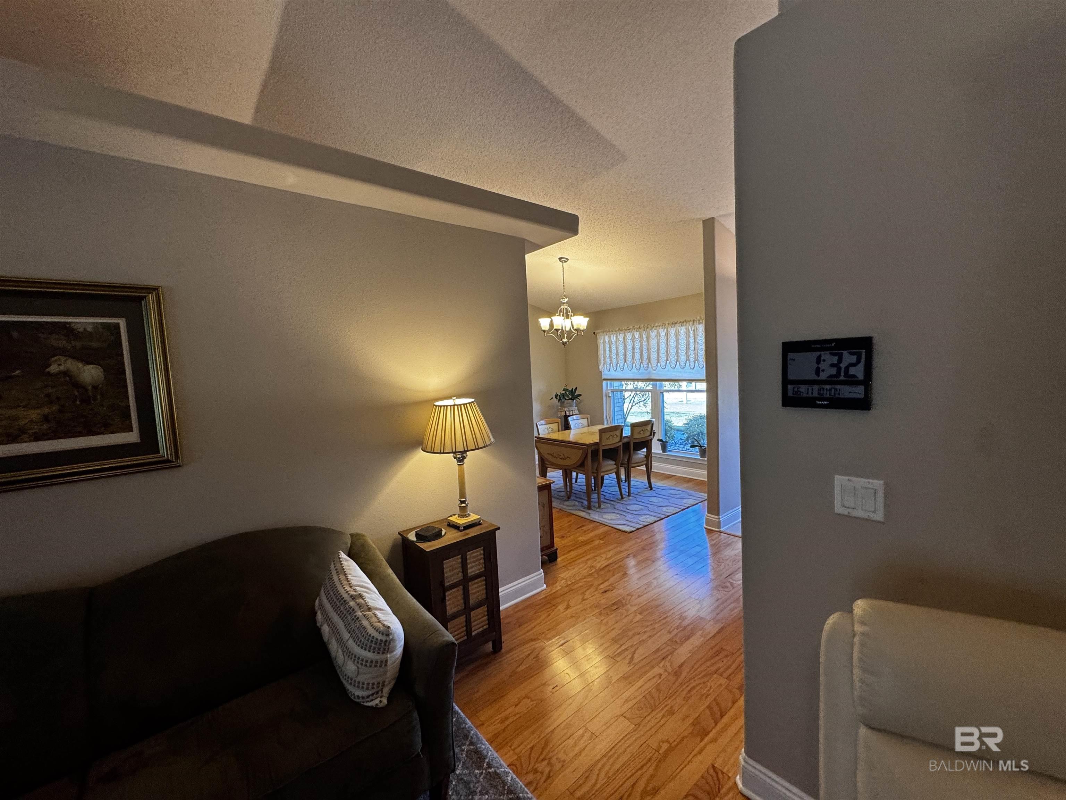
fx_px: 431
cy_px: 400
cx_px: 533
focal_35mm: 14
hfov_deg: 102.1
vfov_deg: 85.7
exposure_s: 1/120
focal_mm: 2.22
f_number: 2.2
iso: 200
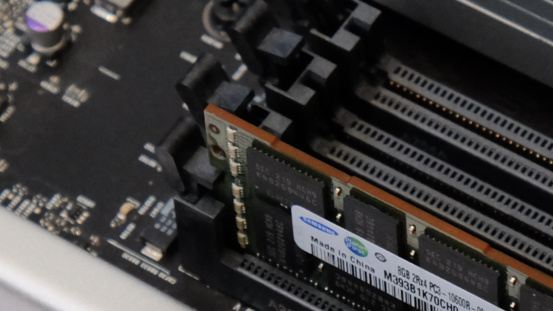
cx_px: 420
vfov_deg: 4.4
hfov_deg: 7.8
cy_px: 155
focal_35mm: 275
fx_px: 4032
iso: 2000
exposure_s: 1/60
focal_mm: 44.4
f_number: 6.4
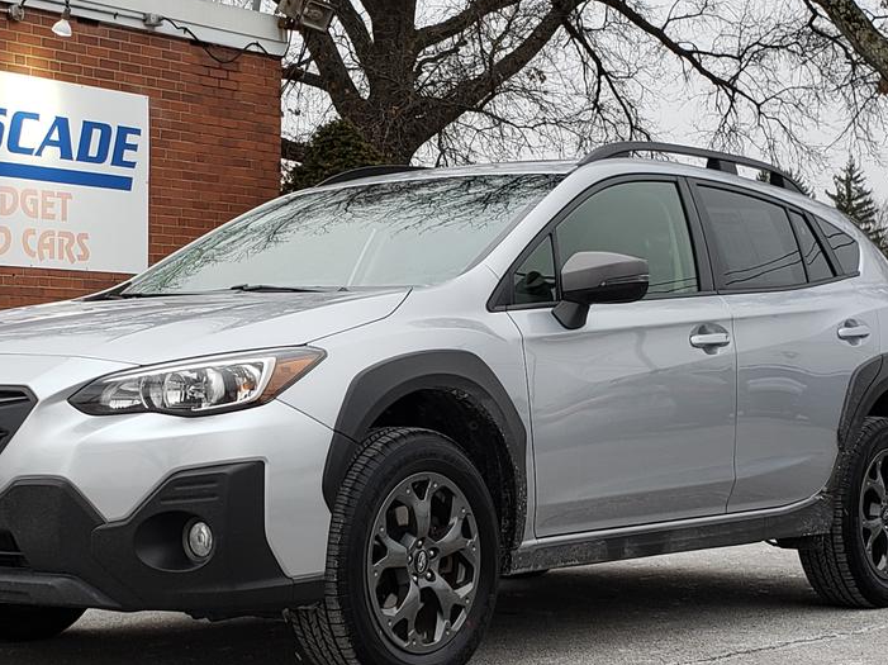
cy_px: 405
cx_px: 365
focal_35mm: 38
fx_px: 974
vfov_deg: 37.5
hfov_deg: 48.8
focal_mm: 4.3
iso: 50
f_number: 2.4
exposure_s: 1/60
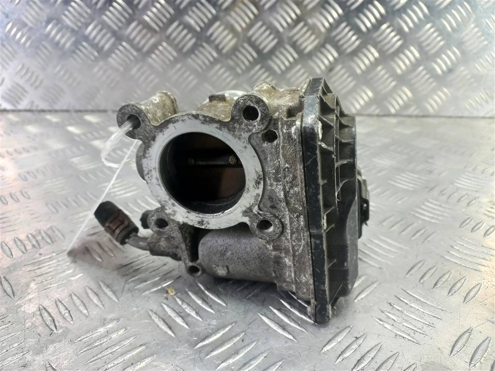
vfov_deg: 54.9
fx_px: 357
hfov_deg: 69.4
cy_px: 186
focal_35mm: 25
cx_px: 248
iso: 125
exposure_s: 1/50
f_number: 1.8
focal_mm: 4.6
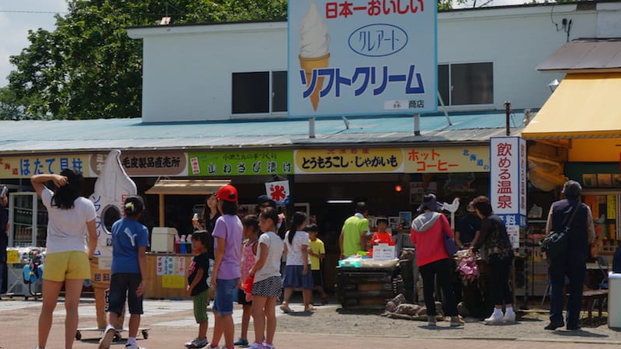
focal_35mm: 59
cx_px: 311
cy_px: 179
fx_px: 963
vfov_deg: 20.5
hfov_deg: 35.7
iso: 100
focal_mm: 37
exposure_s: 1/200
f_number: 13
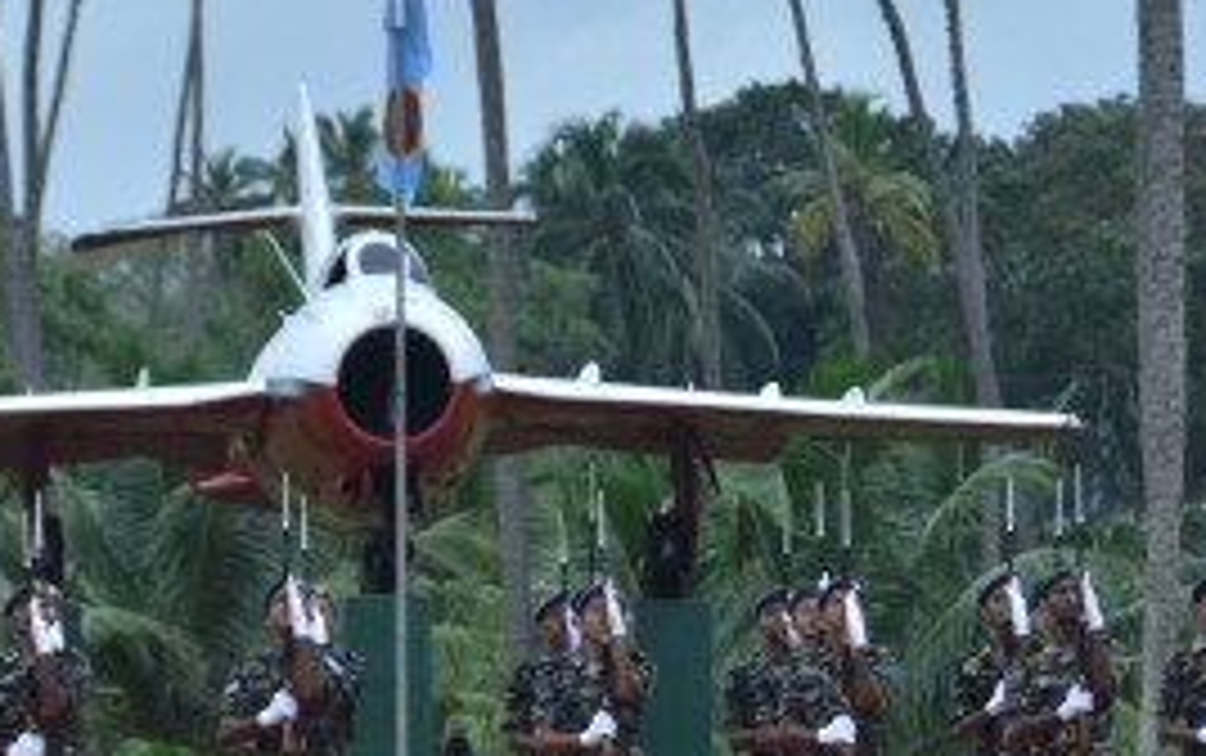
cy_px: 821
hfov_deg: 5.9
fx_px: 11781
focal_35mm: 358
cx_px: 603
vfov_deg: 3.7
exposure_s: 1/100
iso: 250
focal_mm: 105
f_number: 5.6
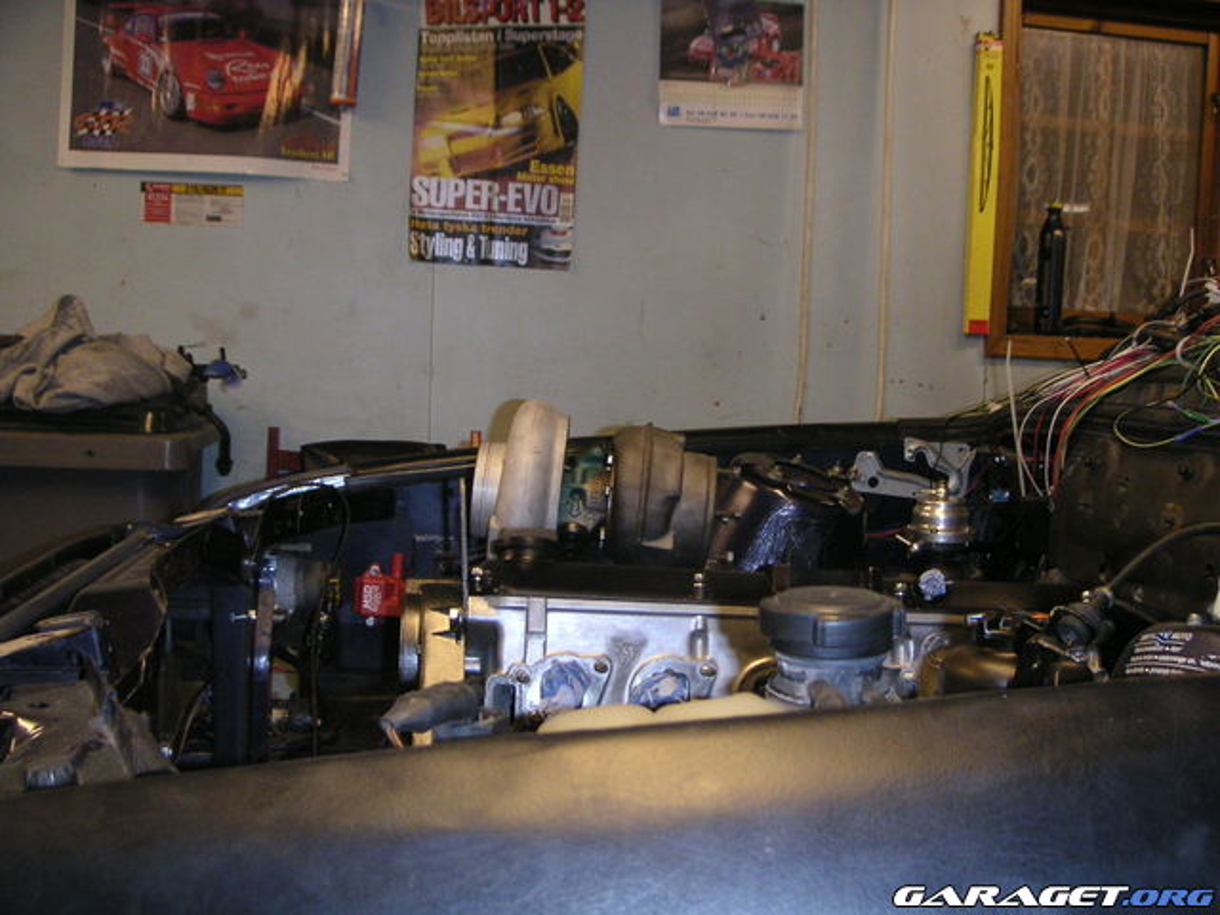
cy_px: 458
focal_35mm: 38
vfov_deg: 37.7
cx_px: 610
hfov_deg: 49.0
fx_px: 1339
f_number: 2.8
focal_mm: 6
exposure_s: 1/45
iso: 160
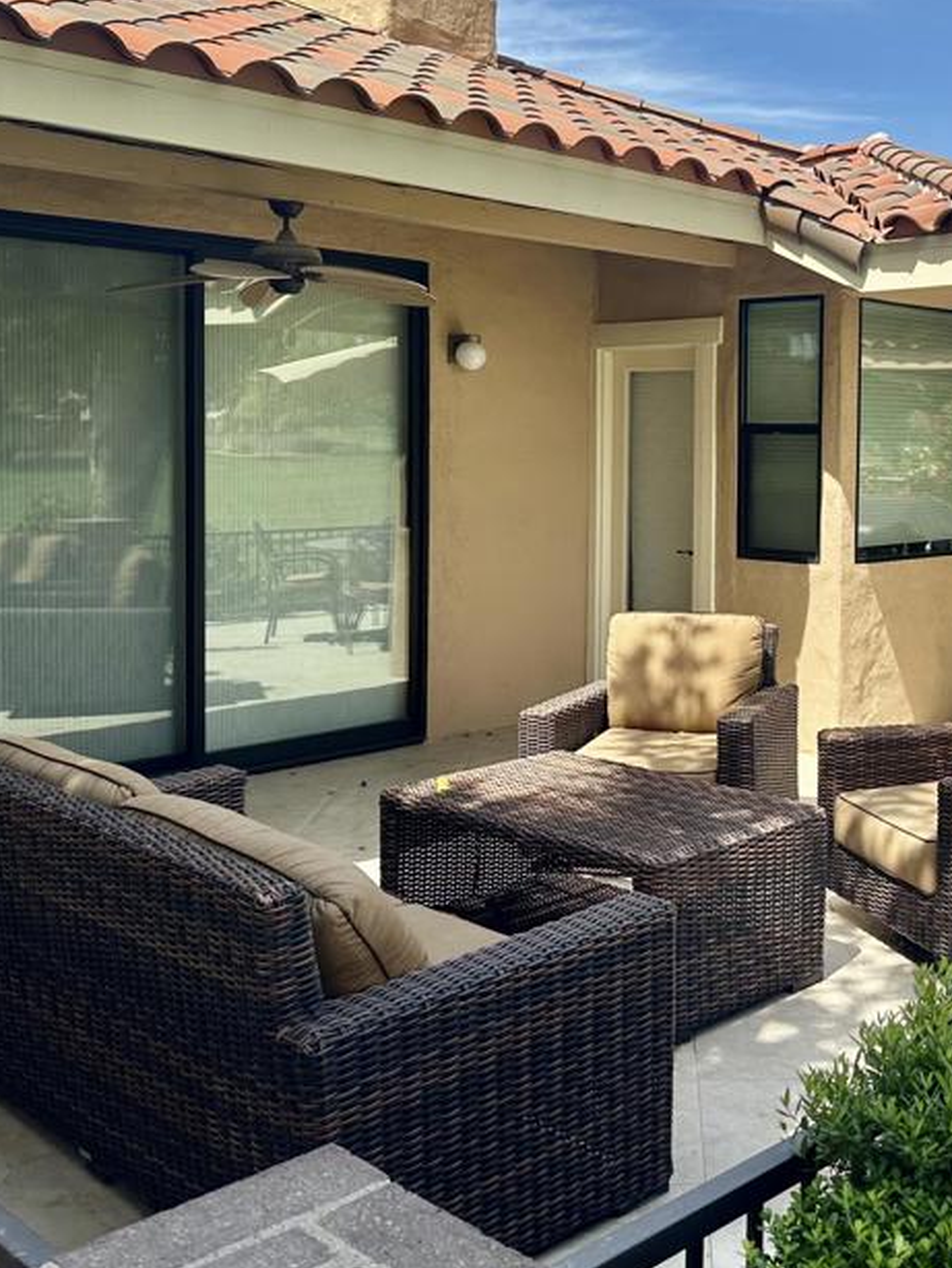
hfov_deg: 34.7
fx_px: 1466
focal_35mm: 40
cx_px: 783
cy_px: 481
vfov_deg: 46.4
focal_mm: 6.86
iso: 80
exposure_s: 1/3247
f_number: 1.78
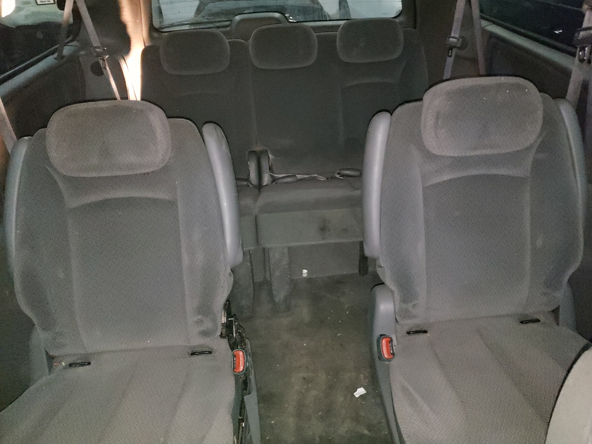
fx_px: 462
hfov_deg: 65.3
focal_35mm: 27
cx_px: 306
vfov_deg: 51.4
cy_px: 214
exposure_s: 1/24
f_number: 1.5
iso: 1083
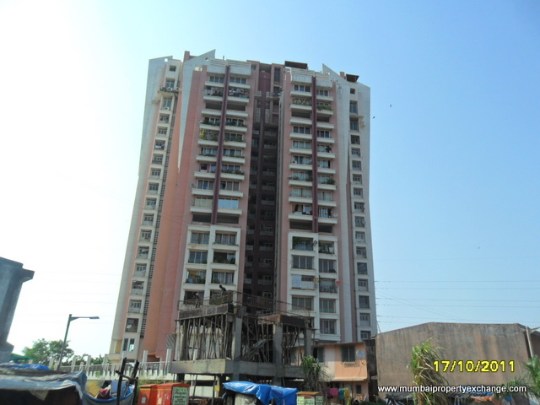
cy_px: 202
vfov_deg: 51.4
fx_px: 421
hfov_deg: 65.3
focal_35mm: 27
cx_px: 270
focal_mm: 4.9
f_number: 3.5
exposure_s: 1/1000
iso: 100
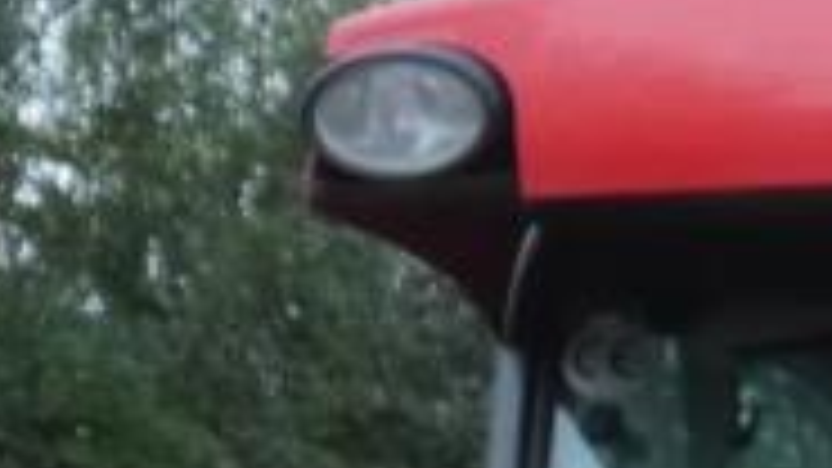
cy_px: 1476
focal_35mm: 169
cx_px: 1624
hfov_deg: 11.5
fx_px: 3728
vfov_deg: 6.5
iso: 1600
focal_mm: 14
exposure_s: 1/40
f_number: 3.5
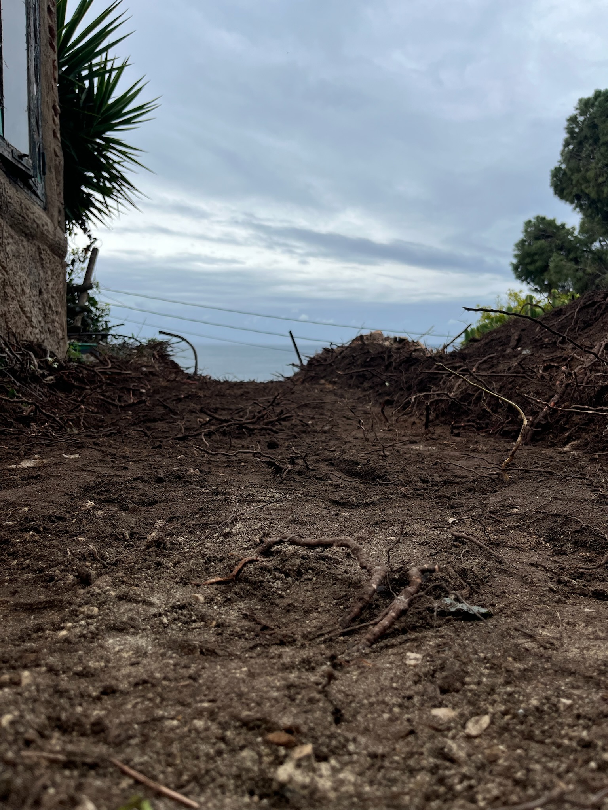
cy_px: 405
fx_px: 609
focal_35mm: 26
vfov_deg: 67.3
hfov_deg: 53.1
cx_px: 304
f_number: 1.6
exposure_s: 1/1186
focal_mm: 5.1
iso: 50
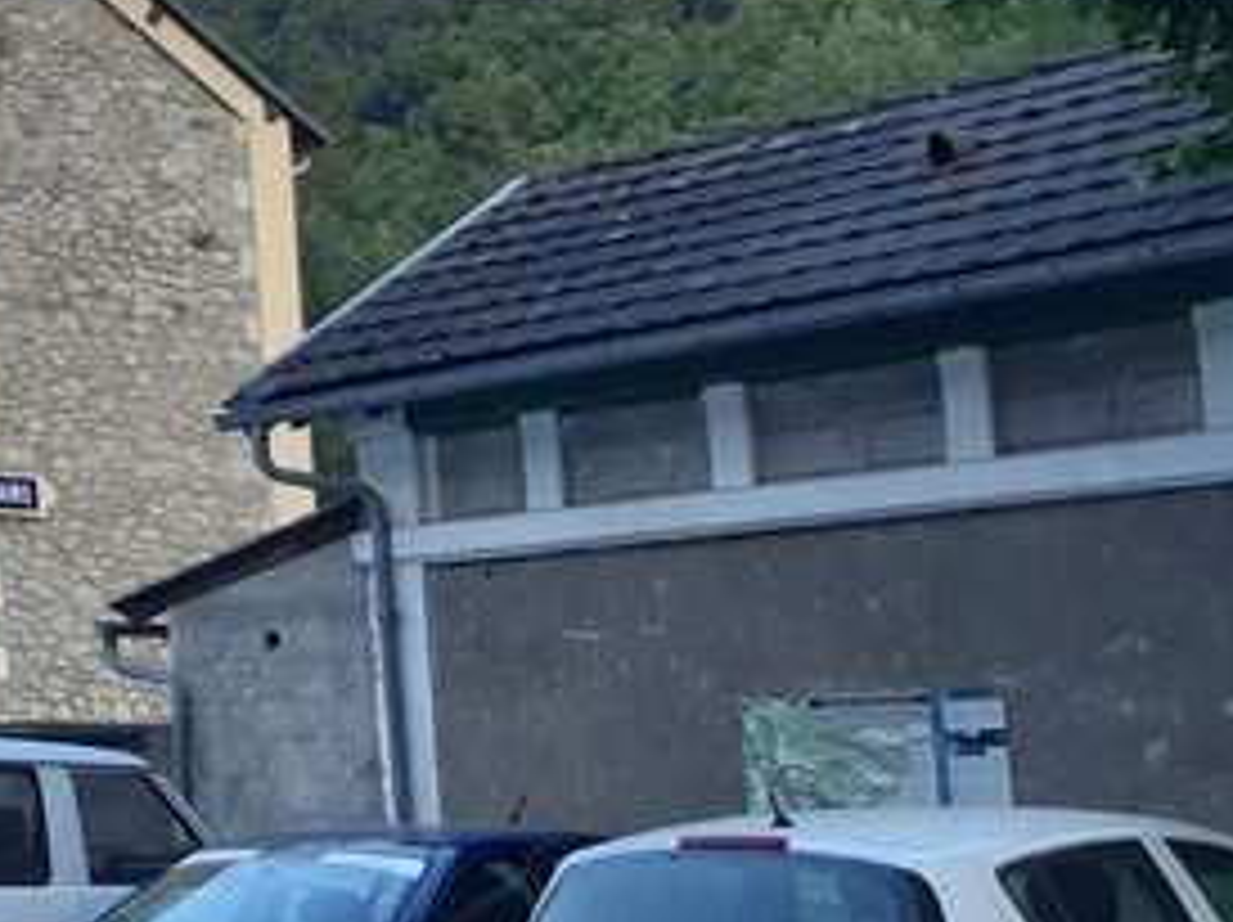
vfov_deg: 20.1
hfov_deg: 22.9
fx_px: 2598
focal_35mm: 73
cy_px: 292
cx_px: -482
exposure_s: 1/271
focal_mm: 3.92
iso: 40
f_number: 1.7
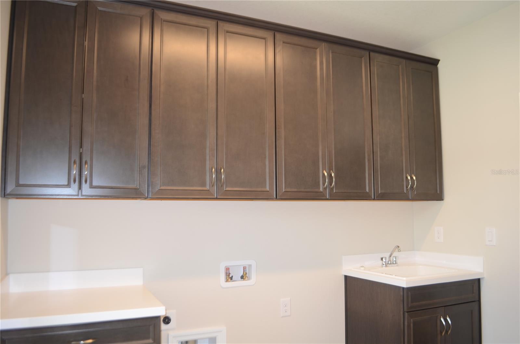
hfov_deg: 67.5
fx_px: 389
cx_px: 260
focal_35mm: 27
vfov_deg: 47.7
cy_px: 172
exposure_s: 1/15
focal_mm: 18
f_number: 3.5
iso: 100
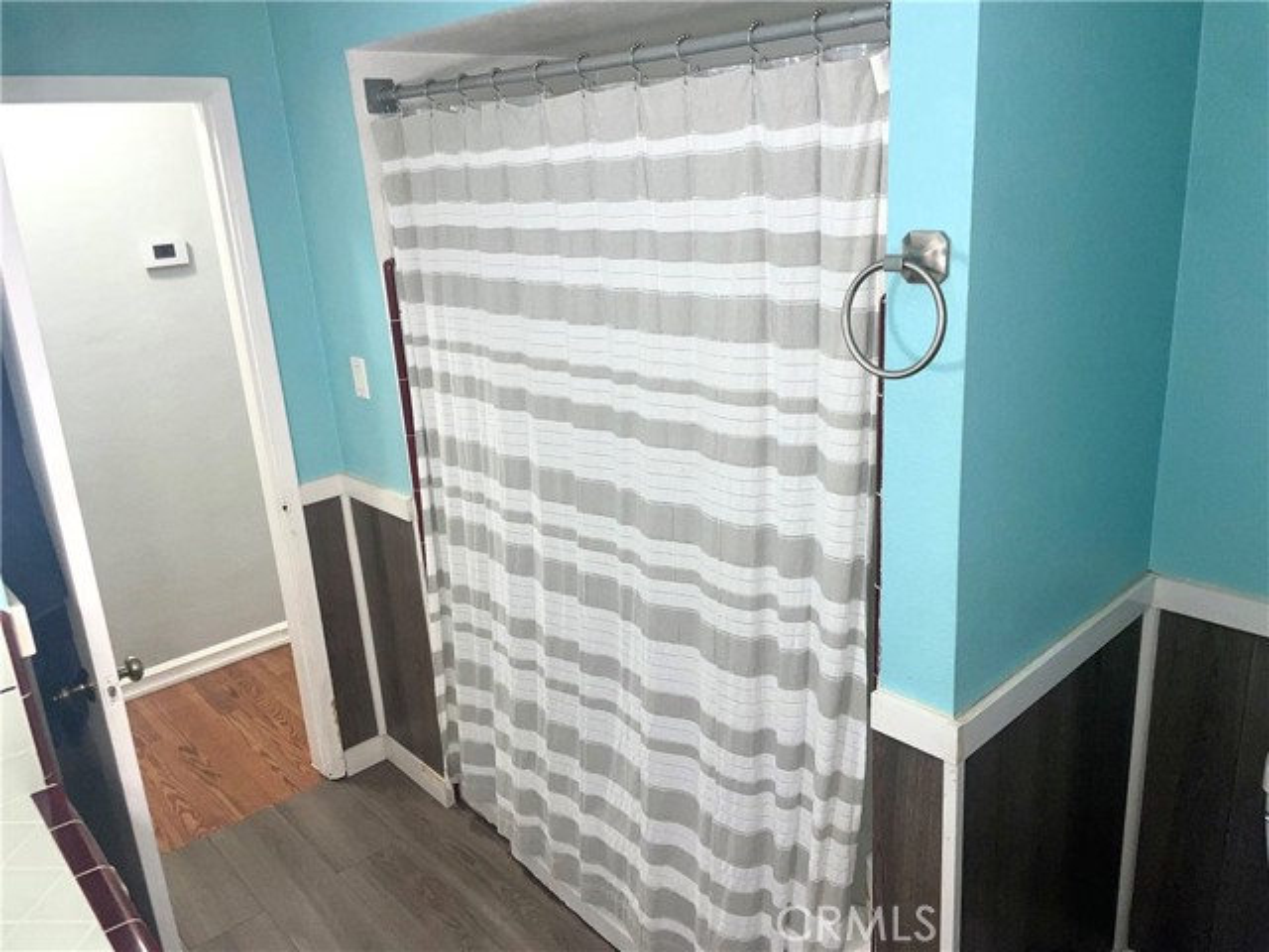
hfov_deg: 67.3
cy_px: 476
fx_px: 953
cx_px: 634
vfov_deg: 53.1
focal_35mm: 26
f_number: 1.6
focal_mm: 4.2
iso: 32
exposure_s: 1/52
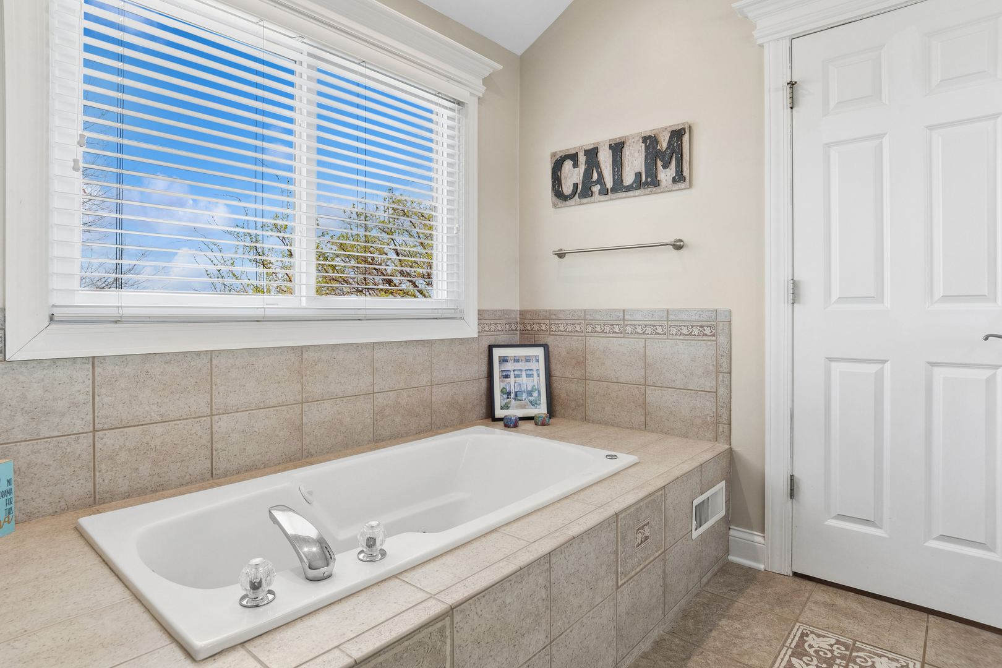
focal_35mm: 18
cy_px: 334
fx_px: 501
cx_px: 501
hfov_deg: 90.0
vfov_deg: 67.4
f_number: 8
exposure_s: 1/25
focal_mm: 12
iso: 320
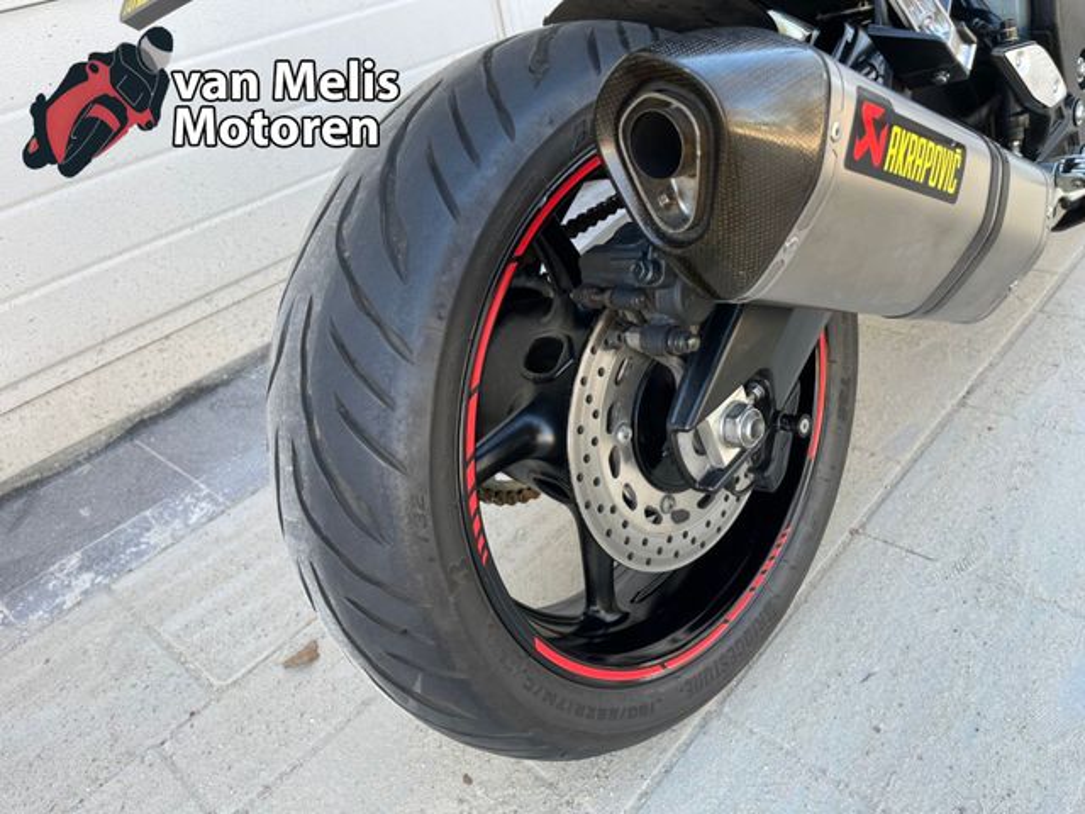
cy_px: 407
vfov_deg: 53.1
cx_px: 542
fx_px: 815
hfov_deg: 67.3
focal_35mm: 26
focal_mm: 5.1
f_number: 1.6
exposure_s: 1/122
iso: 40
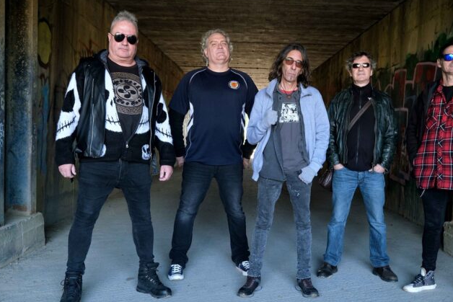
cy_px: 148
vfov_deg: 36.0
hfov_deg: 51.7
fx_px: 466
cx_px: 260
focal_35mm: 37
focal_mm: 20.9
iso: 1250
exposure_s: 1/100
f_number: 5
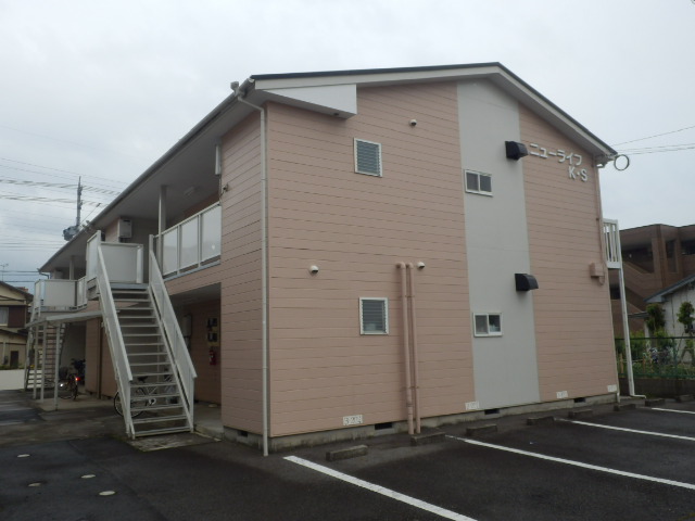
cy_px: 260
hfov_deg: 55.4
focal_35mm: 33
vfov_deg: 42.9
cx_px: 348
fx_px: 663
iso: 100
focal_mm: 5.9
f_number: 3.7
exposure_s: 1/40
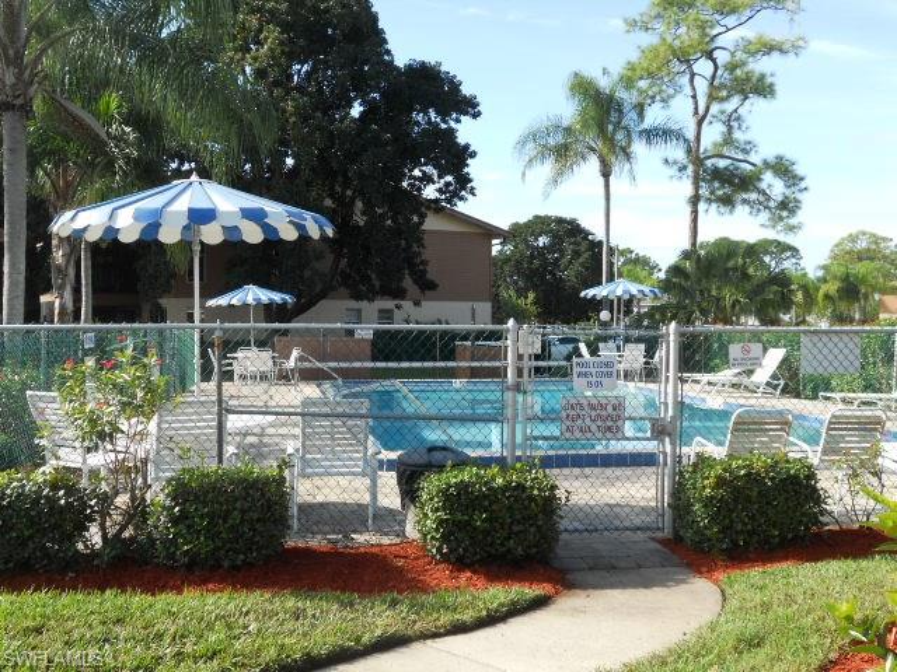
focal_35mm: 38
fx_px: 985
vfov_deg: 37.7
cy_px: 336
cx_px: 448
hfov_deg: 49.0
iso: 80
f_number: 3.9
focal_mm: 6.9
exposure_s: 1/320
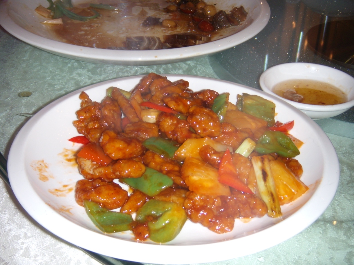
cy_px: 132
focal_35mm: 53
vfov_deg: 27.5
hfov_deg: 36.2
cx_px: 177
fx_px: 542
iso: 64
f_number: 3.7
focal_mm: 8.9
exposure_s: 1/60.2
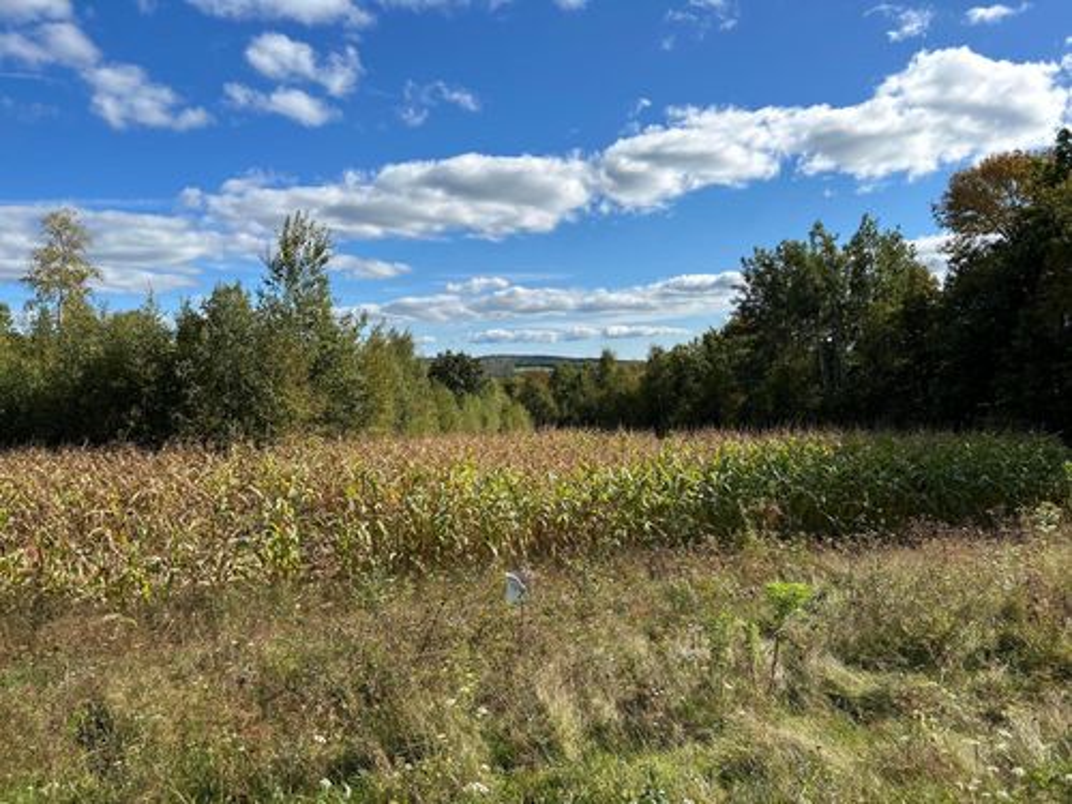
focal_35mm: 26
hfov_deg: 67.3
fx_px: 805
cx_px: 536
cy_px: 402
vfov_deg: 53.1
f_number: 1.5
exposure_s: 1/4831
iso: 50
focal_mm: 5.7
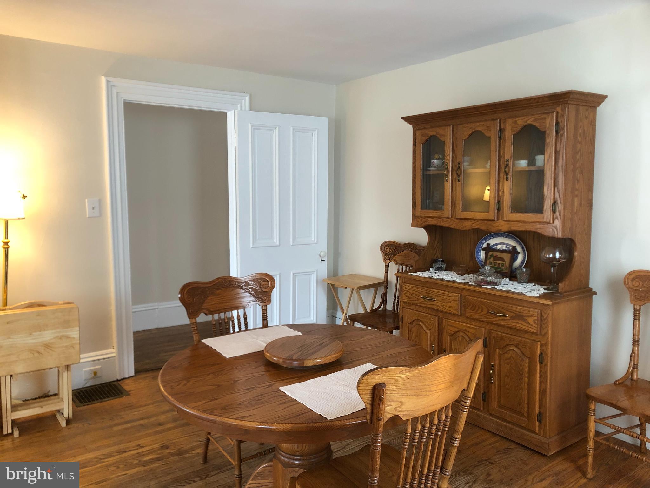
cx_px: 325
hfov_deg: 63.4
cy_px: 244
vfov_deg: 49.7
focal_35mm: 28
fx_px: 526
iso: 40
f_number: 1.8
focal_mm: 3.99
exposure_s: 1/15
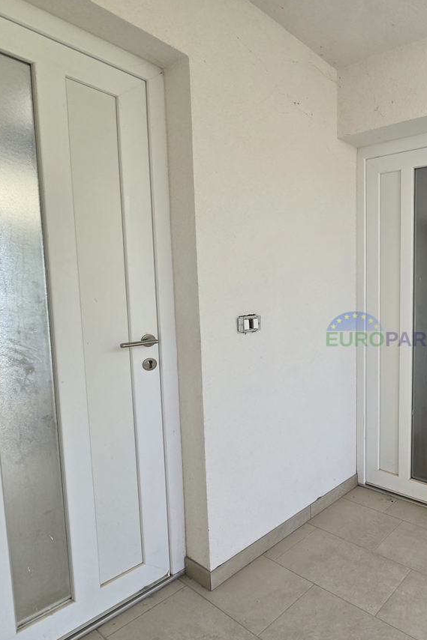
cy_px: 329
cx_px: 404
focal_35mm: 19
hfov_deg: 53.9
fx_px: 338
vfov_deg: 86.9
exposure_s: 1/359
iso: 125
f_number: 2.2
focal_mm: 2.2
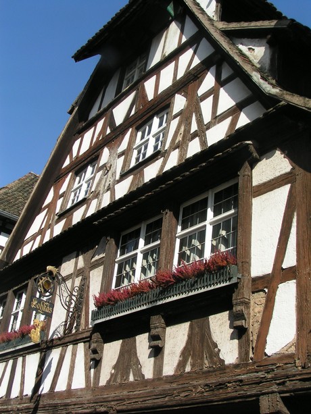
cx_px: 156
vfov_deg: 45.8
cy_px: 207
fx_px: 491
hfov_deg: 35.1
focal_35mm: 41
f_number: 5.6
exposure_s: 1/320
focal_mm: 6.3
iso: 50
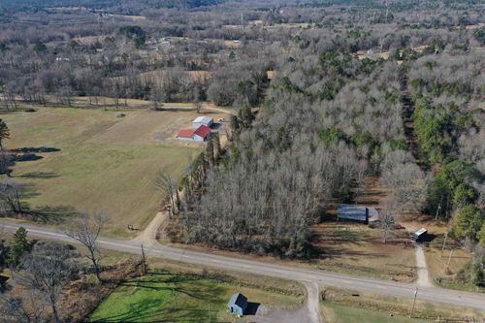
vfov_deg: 46.4
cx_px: 242
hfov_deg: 65.5
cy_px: 162
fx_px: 377
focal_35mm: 28
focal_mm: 10.26
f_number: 5
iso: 100
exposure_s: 1/320
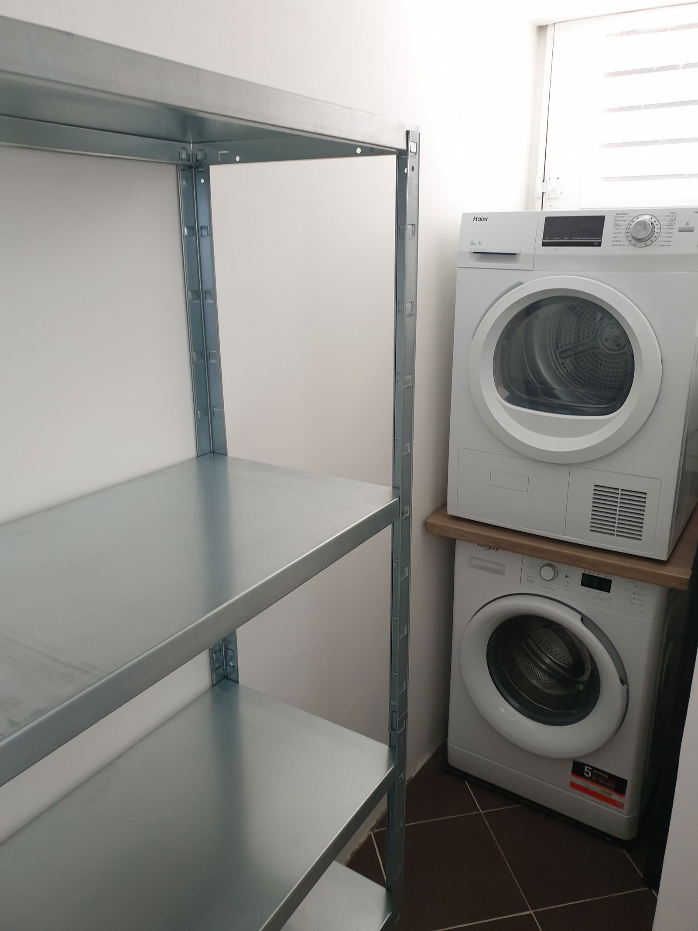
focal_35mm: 26
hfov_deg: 53.1
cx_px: 349
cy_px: 466
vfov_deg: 67.3
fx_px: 699
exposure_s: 1/16
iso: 250
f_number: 2.4
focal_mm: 4.3
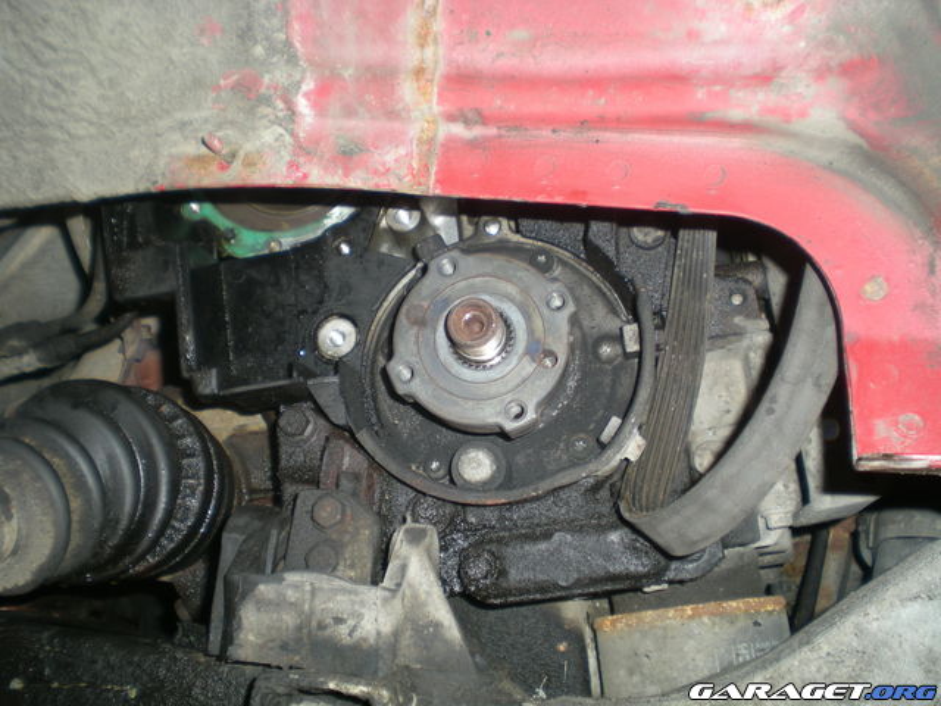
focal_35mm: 38
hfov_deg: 49.0
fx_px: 1033
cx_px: 470
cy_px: 353
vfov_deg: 37.7
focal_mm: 6.3
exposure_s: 1/30
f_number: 3.1
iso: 50
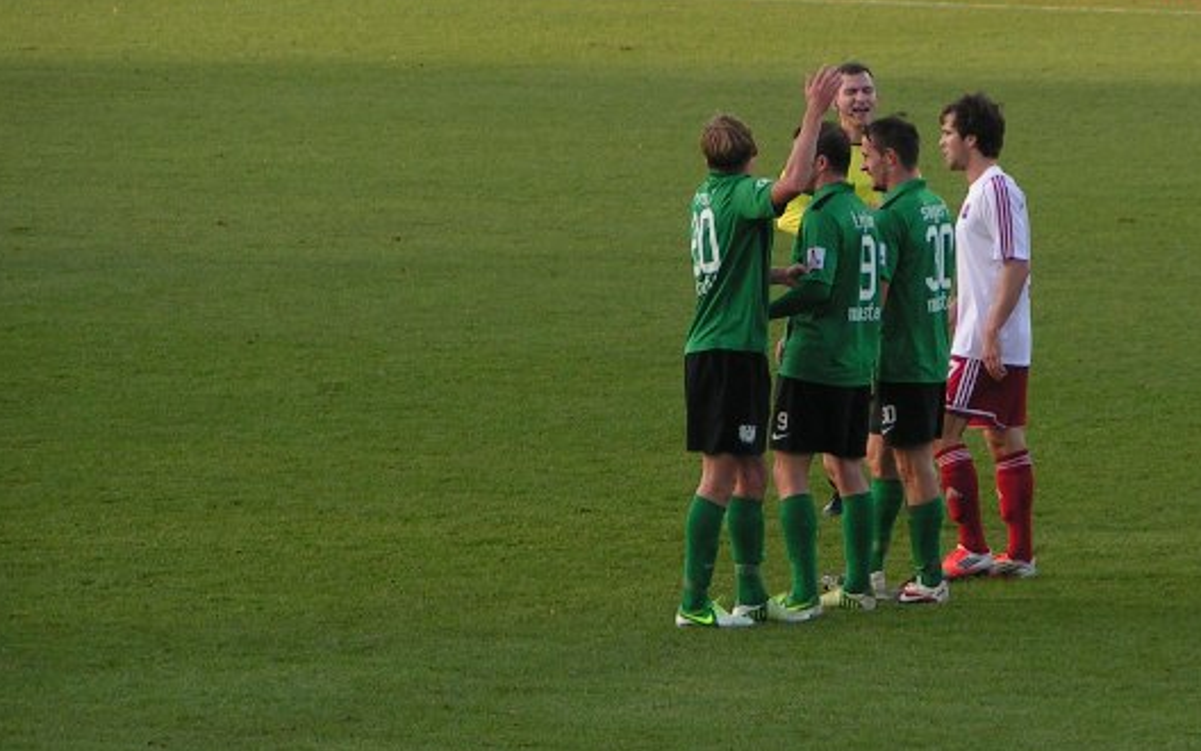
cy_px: 296
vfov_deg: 3.5
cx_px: 860
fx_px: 12405
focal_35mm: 379
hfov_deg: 5.5
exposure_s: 1/250
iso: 80
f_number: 3.5
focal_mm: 36.1
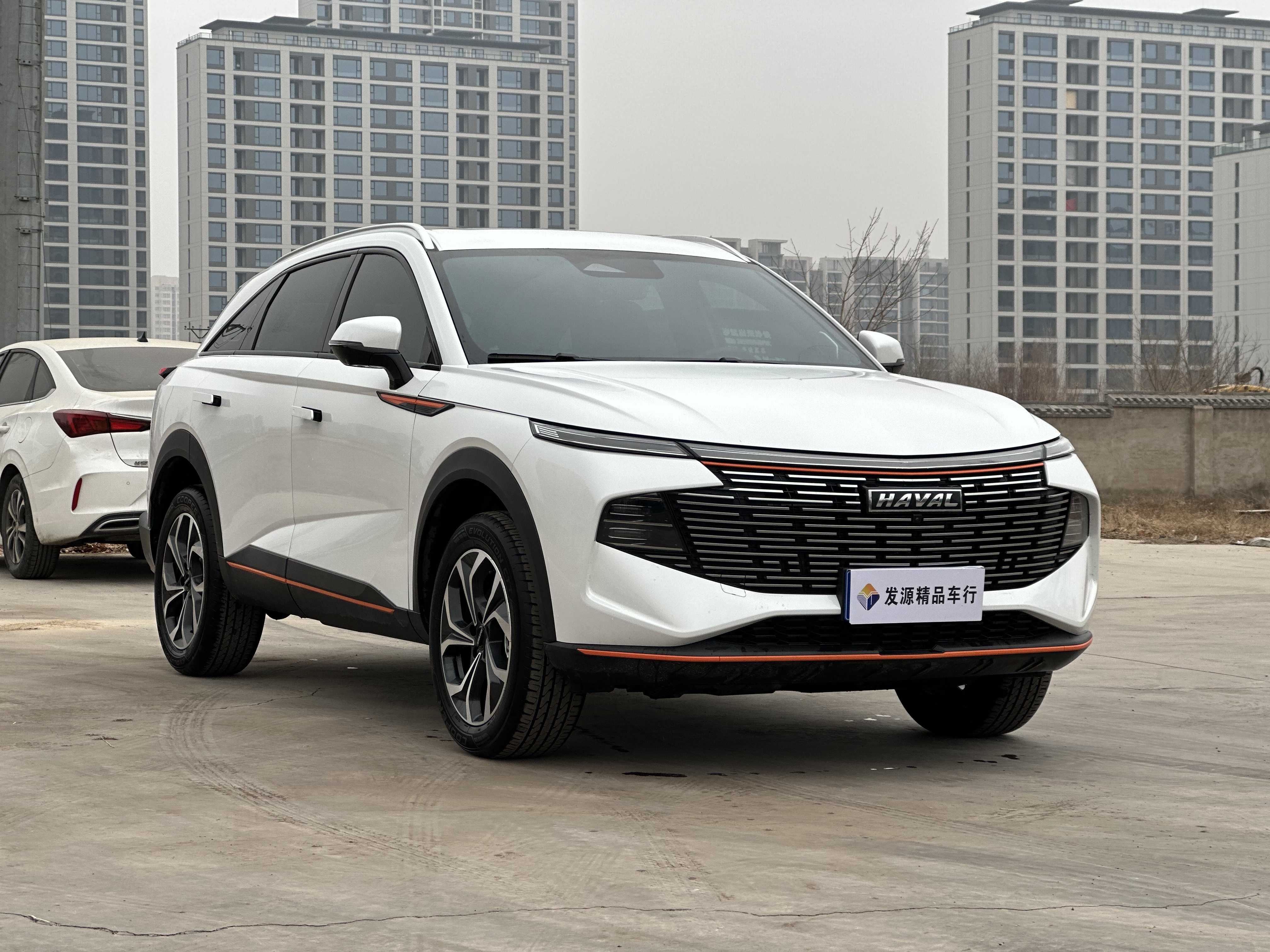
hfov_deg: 25.3
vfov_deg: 19.1
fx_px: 2825
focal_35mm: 77
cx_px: 635
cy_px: 476
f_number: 2.8
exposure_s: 1/151
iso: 20
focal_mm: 9
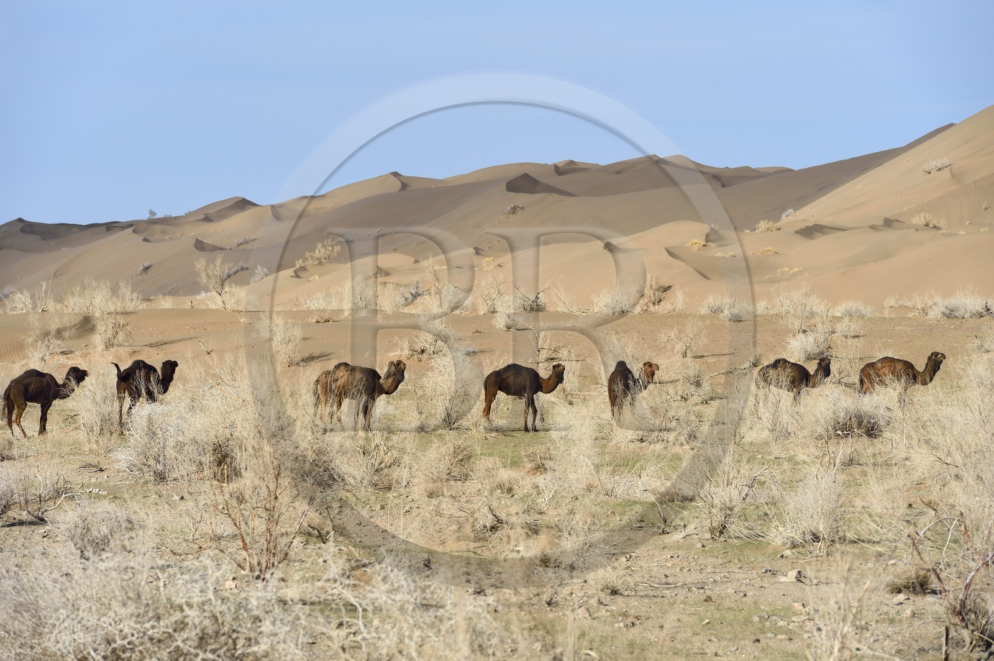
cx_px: 497
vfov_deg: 6.9
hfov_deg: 10.3
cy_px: 330
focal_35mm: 200
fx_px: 5518
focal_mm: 200
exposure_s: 1/500
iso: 200
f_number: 10
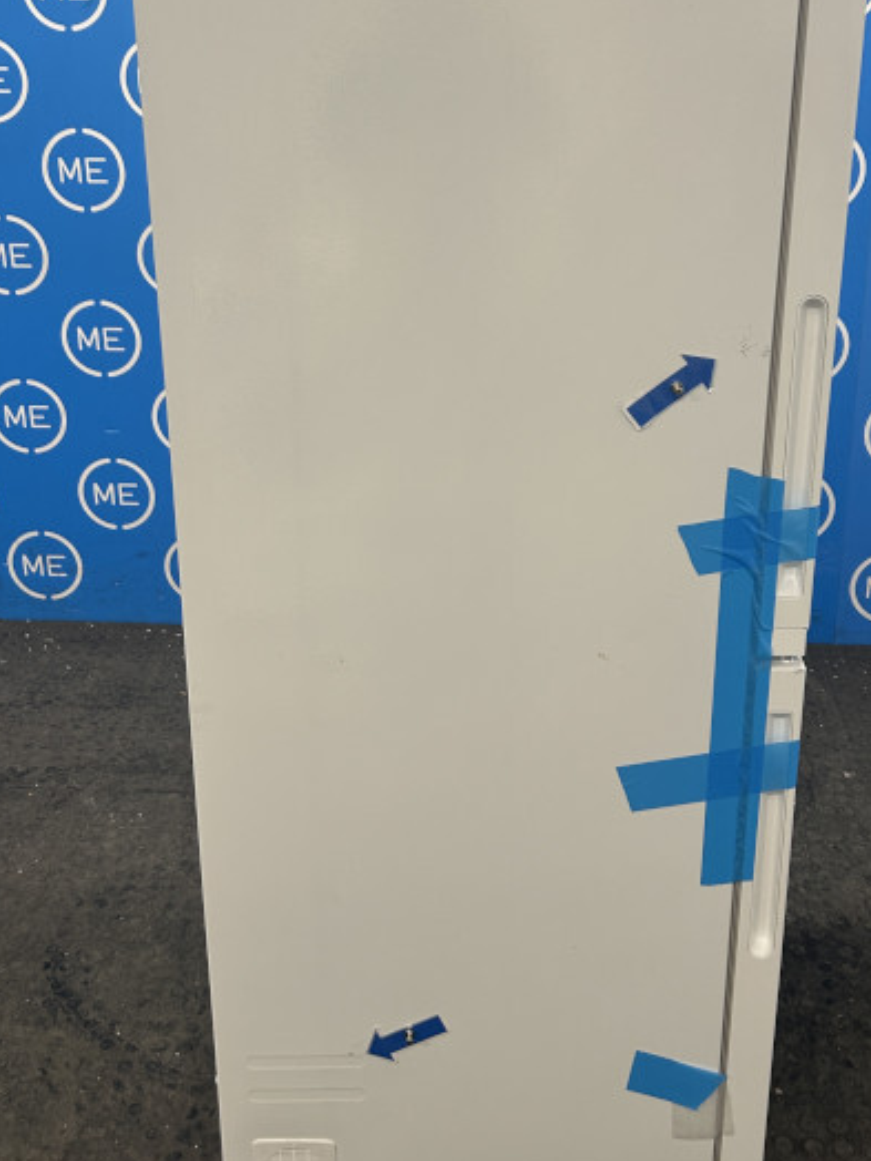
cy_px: 419
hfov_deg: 35.9
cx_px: 484
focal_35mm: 40
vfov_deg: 46.3
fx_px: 1342
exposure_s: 1/100
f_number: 1.5
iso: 100
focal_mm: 5.7
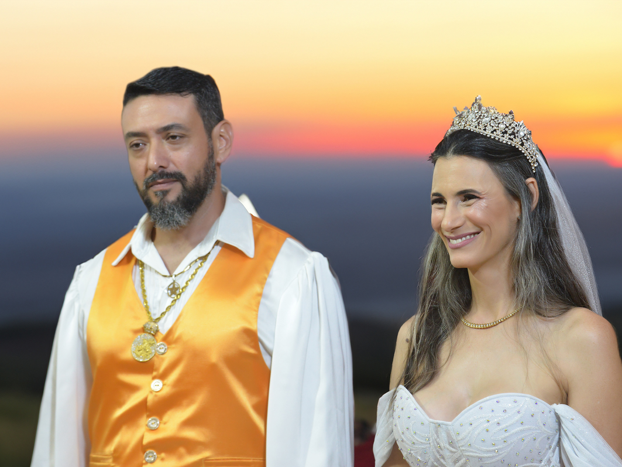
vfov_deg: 19.4
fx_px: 1365
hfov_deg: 25.7
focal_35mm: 76
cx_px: 339
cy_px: 234
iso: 3200
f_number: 5.6
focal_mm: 70
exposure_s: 1/250
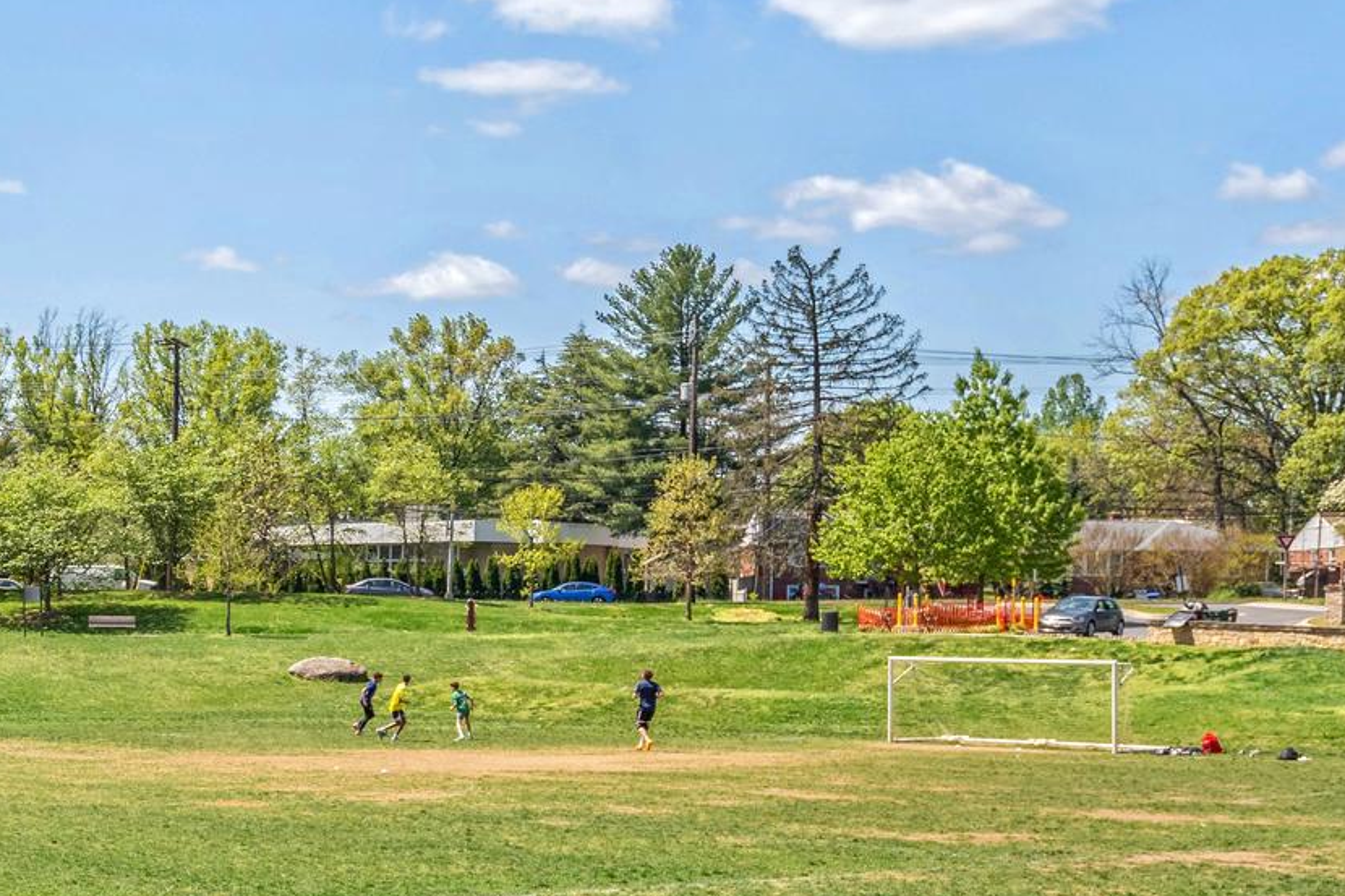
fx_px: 2764
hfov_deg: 24.7
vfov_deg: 18.2
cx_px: -275
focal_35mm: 74
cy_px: 728
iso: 400
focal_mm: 30
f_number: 8
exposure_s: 1/250
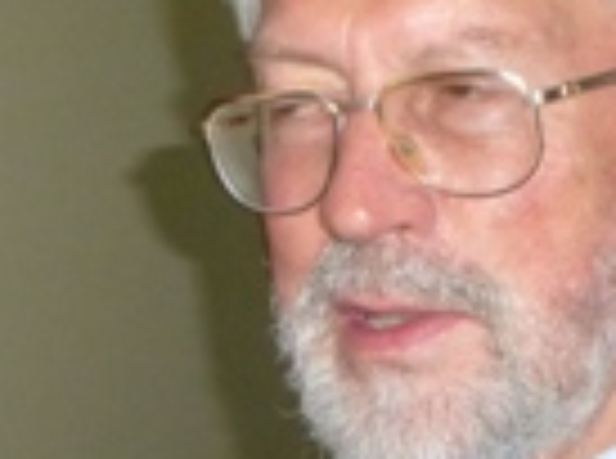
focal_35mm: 178
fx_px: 3159
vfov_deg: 8.2
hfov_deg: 10.9
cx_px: -117
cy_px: 657
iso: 500
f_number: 3.8
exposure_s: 1/60
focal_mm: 6.8
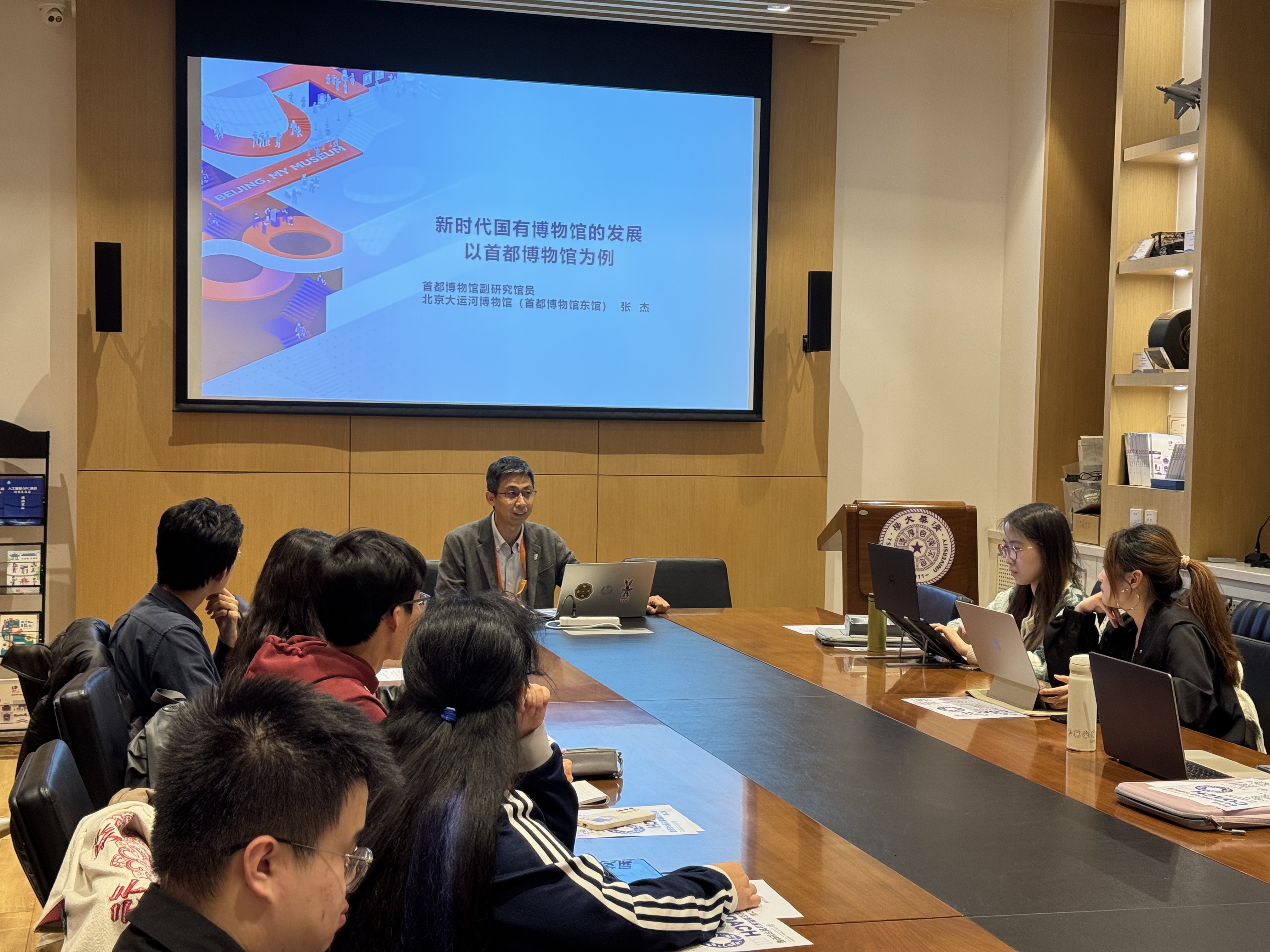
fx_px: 1761
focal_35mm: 48
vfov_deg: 30.3
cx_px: 635
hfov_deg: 39.7
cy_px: 476
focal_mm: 6.76
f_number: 1.78
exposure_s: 1/50
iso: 100
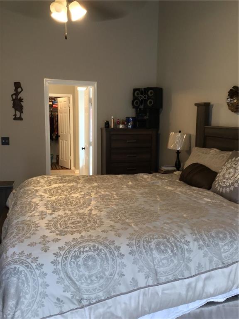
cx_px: 120
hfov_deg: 45.4
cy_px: 160
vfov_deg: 58.4
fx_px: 285
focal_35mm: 31
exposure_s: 1/30
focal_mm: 3.3
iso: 125
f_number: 2.4
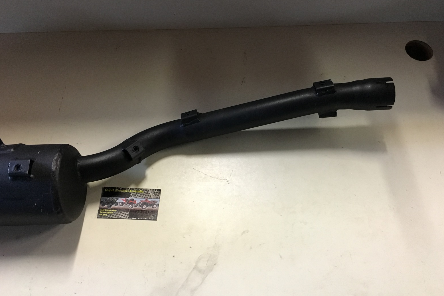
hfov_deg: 60.3
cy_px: 150
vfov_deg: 42.3
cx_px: 226
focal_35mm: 31
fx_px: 382
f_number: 2.2
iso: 250
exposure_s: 1/25
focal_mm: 4.15
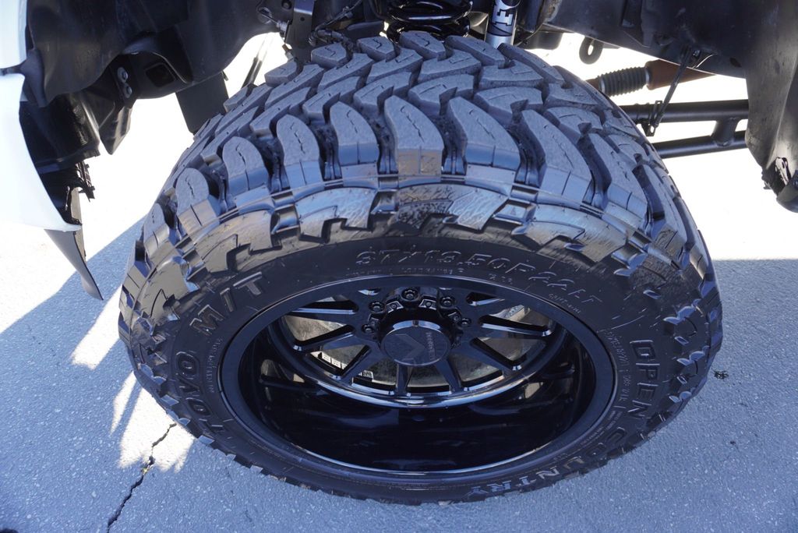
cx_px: 399
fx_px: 532
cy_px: 266
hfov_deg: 73.7
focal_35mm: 24
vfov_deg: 53.2
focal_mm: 16
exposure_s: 1/60
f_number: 4
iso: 160
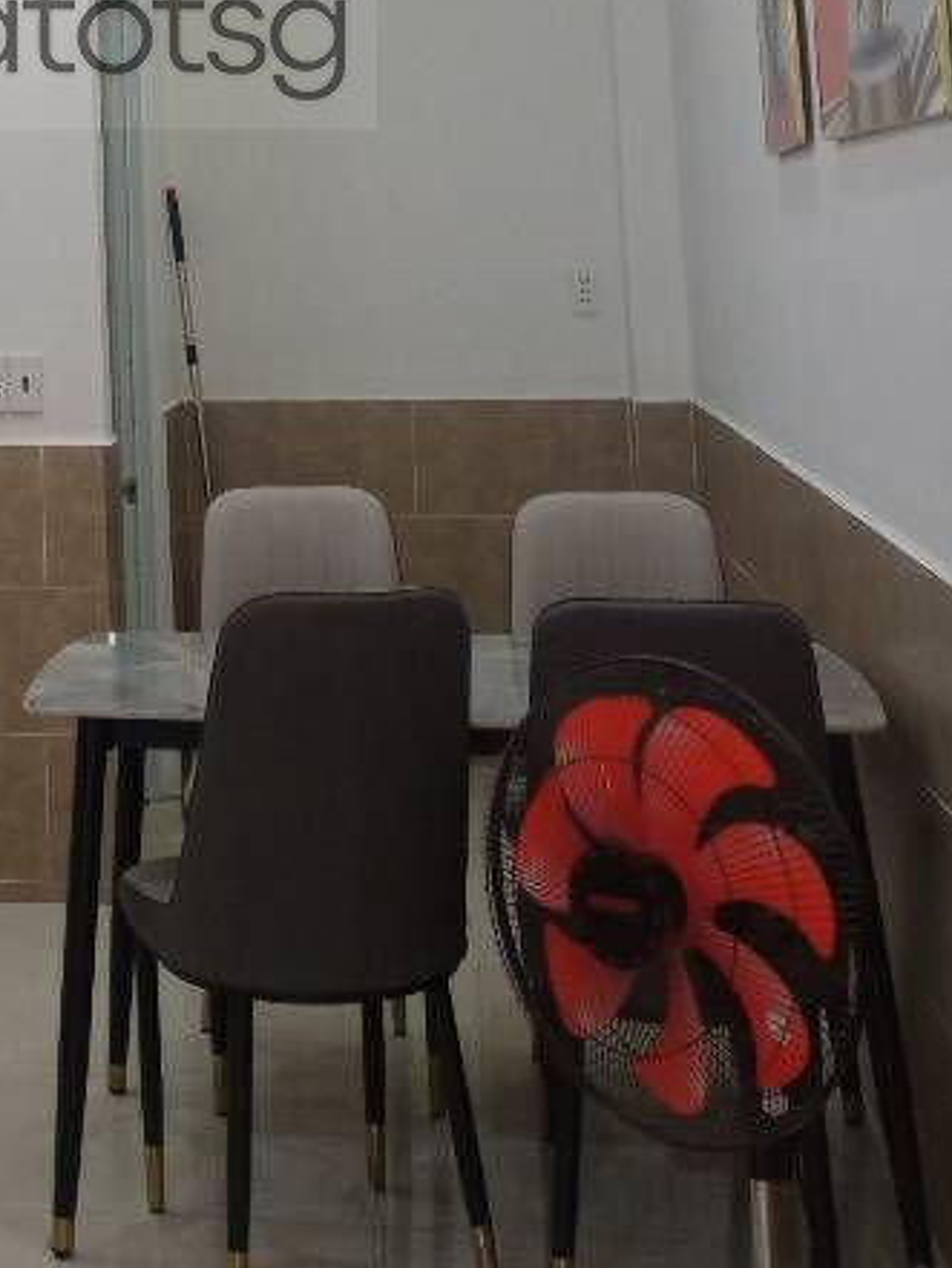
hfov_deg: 21.8
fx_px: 2382
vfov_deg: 28.2
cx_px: -3
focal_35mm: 65
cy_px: 29
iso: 147
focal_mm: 4.05
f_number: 1.8
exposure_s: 1/50
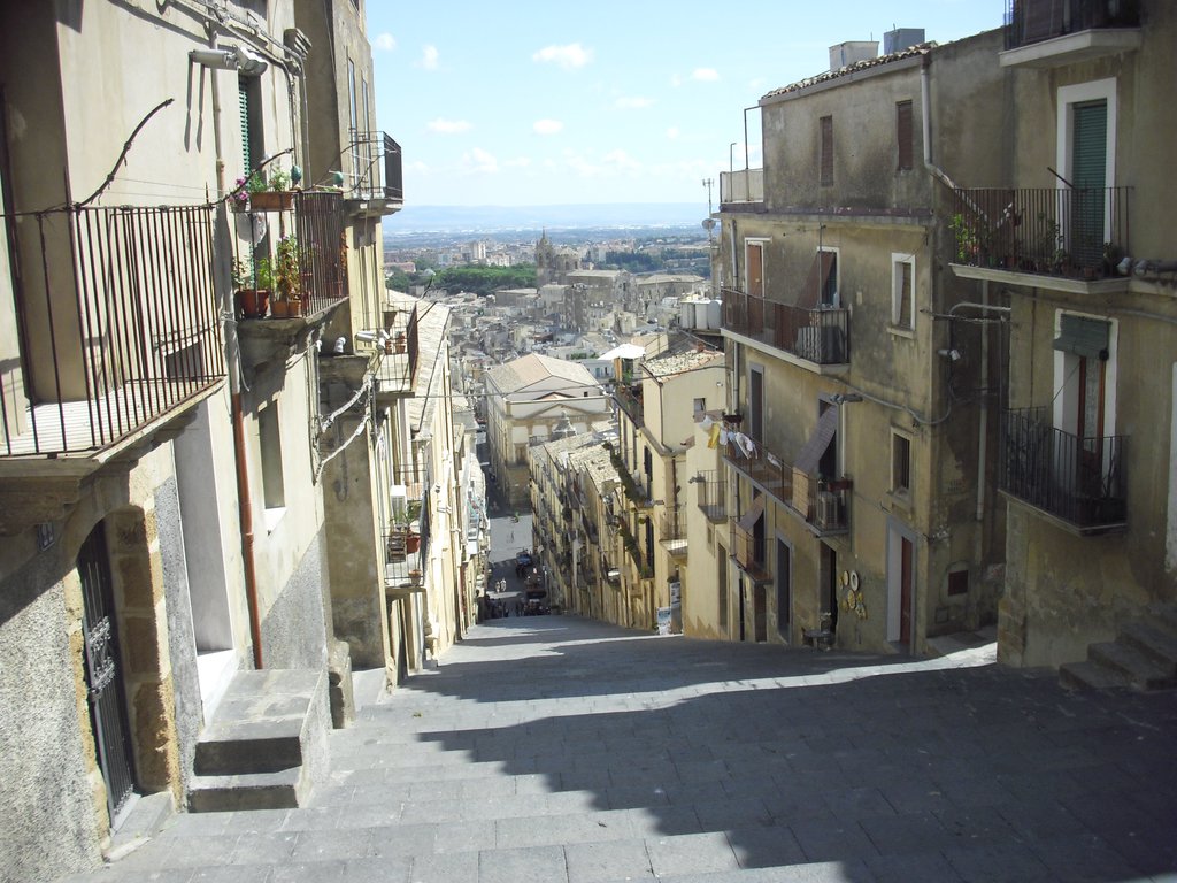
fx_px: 1292
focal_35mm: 38
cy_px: 442
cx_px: 588
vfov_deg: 37.7
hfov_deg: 49.0
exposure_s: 1/200
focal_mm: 6.2
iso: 100
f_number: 8
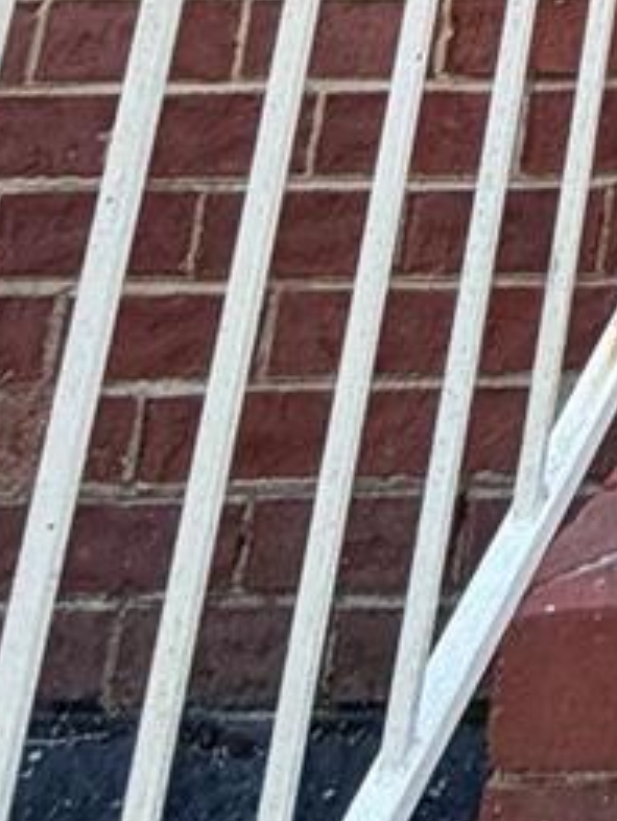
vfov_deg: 13.5
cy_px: -1335
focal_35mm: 82
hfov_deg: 12.3
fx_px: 1946
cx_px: 1657
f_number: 2.2
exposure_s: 1/121
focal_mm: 2.22
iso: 125
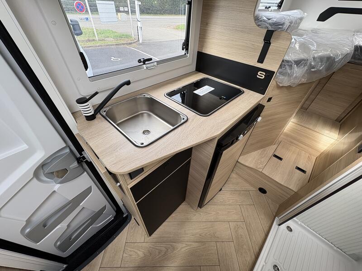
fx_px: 146
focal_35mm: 14
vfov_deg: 85.7
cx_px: 181
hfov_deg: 102.1
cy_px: 136
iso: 64
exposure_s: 1/99
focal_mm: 2.22
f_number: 2.2
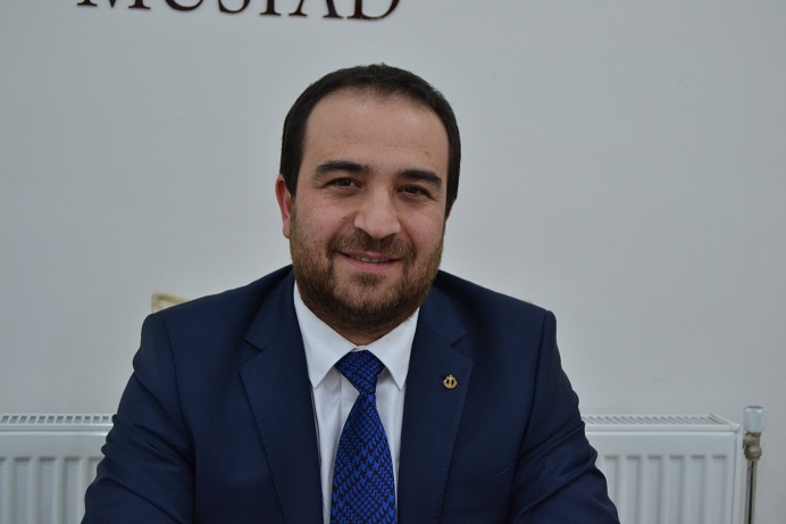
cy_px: 262
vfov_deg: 20.2
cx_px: 393
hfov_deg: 29.9
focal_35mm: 68
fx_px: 1473
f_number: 5.3
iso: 560
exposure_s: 1/60
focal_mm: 45
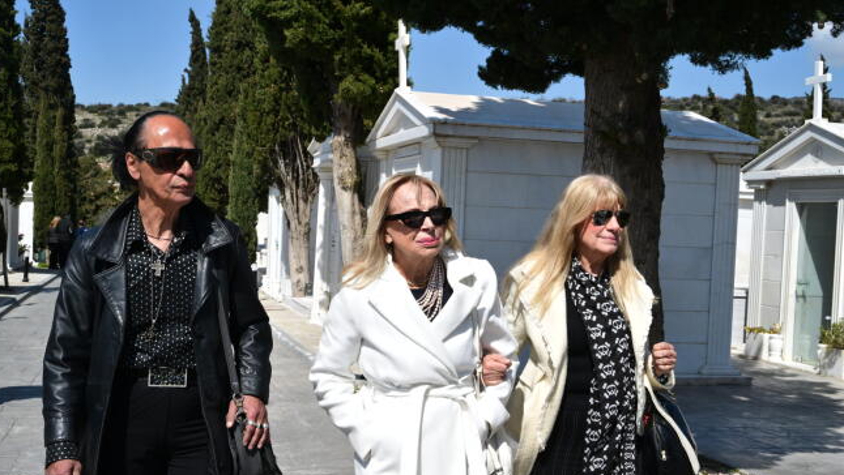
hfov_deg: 44.6
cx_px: 418
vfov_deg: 26.0
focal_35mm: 46
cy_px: 277
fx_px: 1030
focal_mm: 43
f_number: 13
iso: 2000
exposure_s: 1/2500
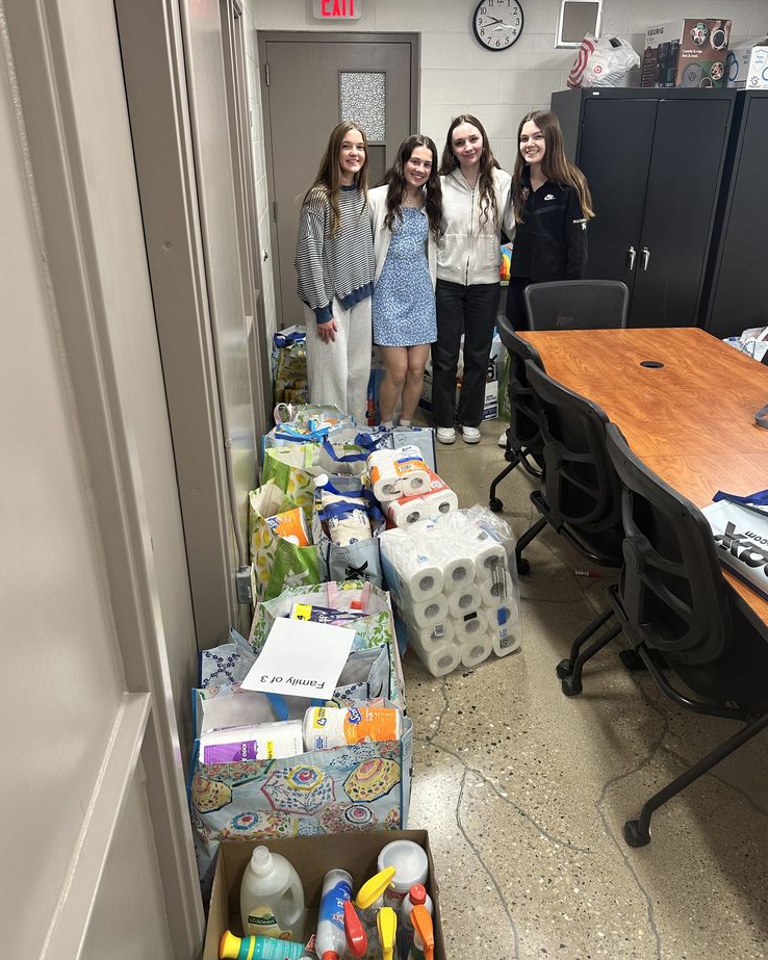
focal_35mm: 26
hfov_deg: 54.9
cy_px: 472
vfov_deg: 66.0
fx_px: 739
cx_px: 386
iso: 125
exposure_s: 1/60
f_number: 1.78
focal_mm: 6.86
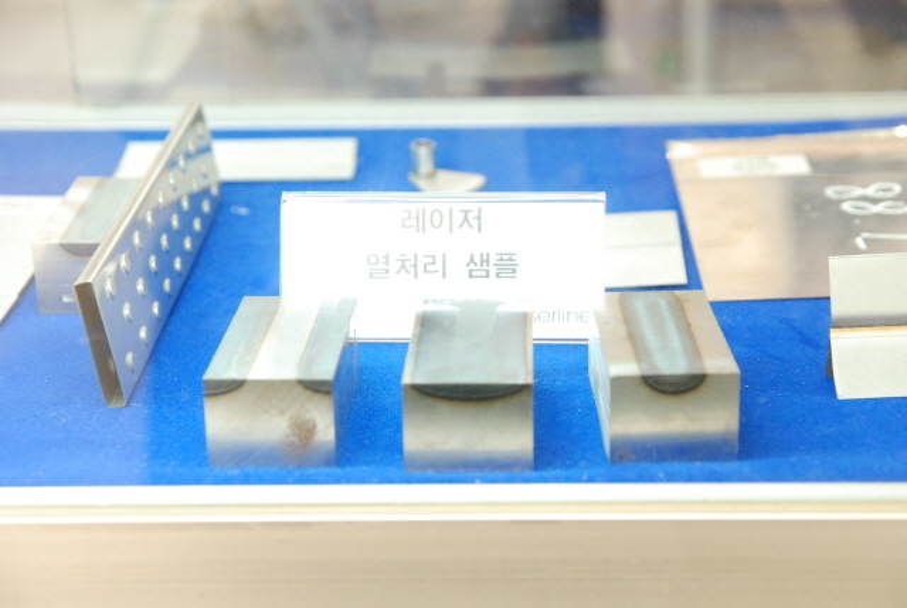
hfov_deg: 26.9
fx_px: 1893
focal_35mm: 75
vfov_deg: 18.2
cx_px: 454
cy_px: 304
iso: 1600
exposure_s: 1/60
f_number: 3.5
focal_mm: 50
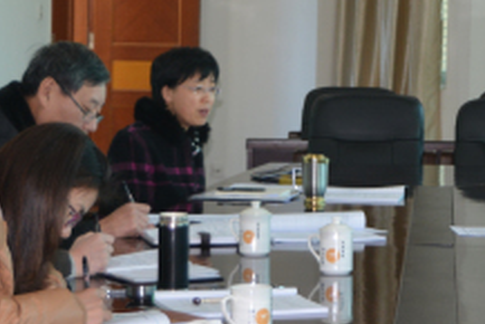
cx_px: 494
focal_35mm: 155
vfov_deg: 8.9
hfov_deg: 13.1
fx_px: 2090
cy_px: 68
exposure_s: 1/125
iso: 280
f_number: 4.5
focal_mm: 32
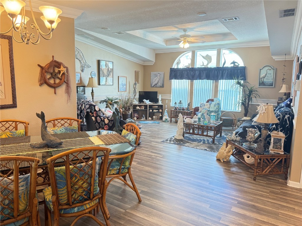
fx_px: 209
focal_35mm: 24
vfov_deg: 56.8
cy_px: 113
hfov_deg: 71.6
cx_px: 151
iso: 320
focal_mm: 6.76
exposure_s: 1/60
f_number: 1.78
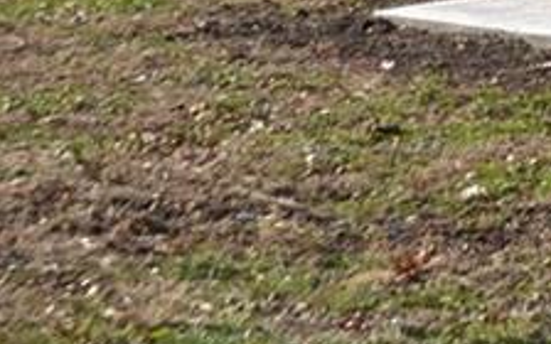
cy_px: -415
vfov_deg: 8.0
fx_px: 2313
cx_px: 1097
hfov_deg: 12.1
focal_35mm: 154
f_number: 7.1
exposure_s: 1/200
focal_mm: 22
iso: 100
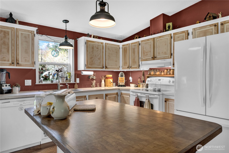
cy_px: 76
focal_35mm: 22
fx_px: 140
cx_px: 114
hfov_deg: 78.6
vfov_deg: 57.2
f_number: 9
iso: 1000
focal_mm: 15
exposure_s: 1/6
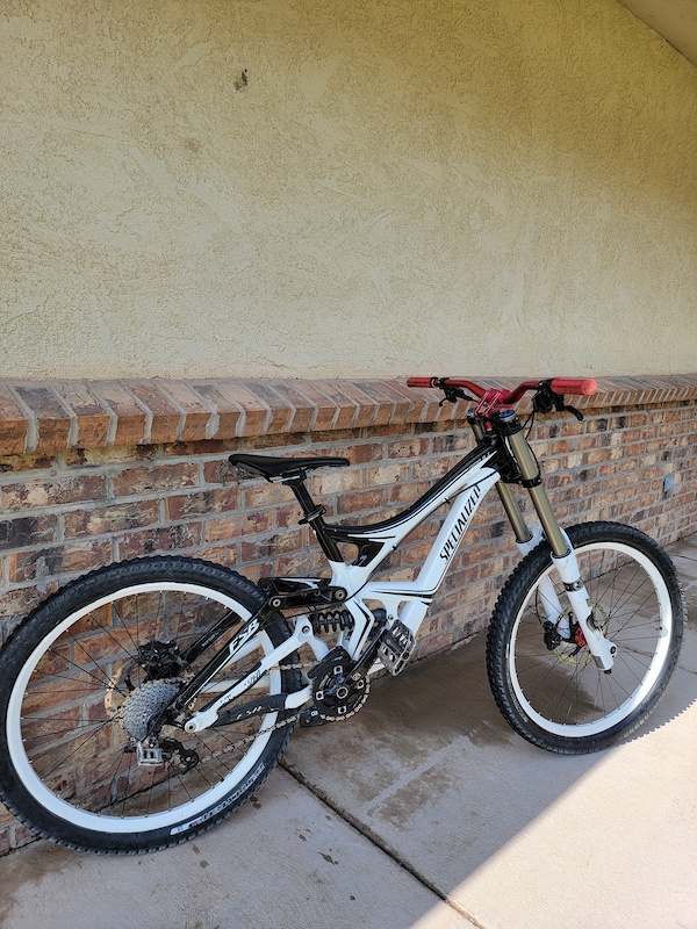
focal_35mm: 24
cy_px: 464
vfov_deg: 71.6
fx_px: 644
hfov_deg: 56.8
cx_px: 348
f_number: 1.8
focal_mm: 6.7
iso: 16
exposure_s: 1/482
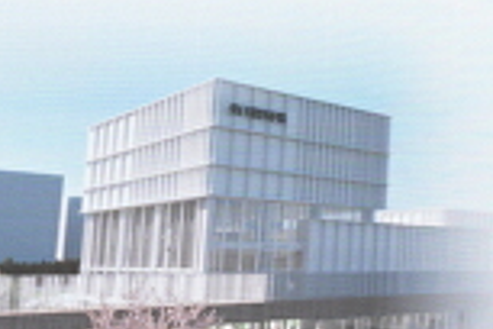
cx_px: 738
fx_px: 1506
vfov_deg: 12.0
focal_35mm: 110
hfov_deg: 16.9
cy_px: -124
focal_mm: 29
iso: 100
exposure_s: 1/160
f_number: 3.5
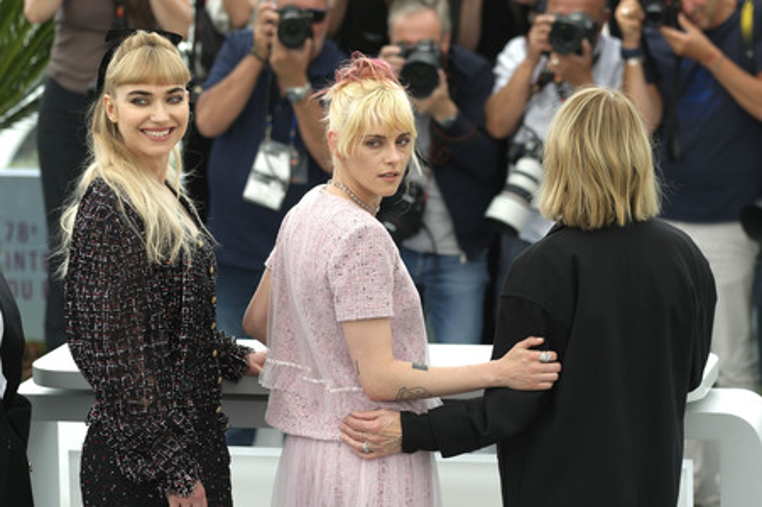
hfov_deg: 15.2
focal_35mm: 135
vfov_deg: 10.1
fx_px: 2855
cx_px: 381
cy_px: 254
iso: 100
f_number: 2.2
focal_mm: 90
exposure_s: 1/1250
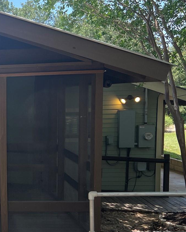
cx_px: -69
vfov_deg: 30.9
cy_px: 137
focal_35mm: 61
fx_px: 420
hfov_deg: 22.0
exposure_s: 1/753
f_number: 1.5
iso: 50
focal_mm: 5.7
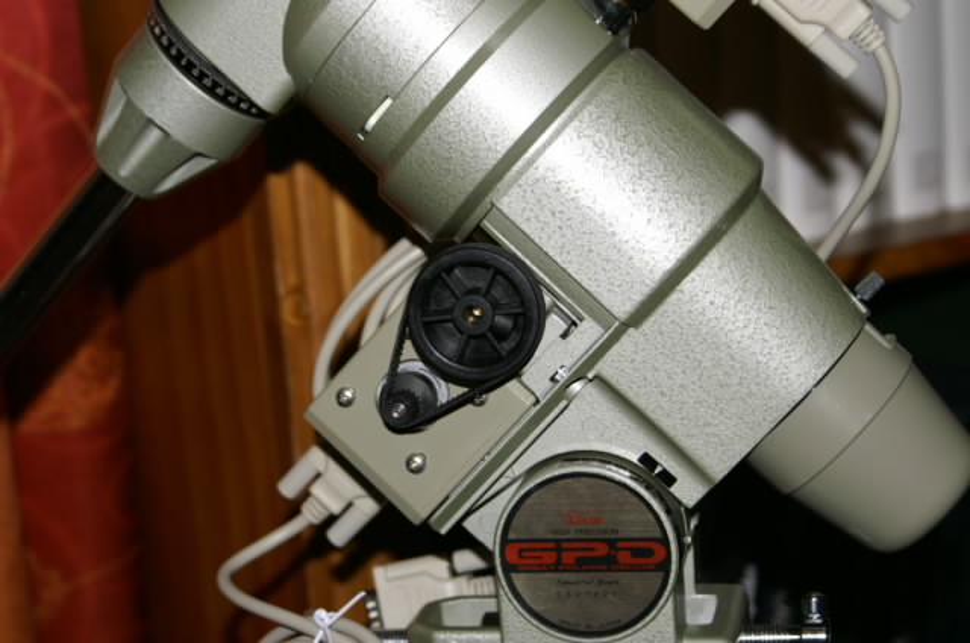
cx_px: 485
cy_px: 322
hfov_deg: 27.0
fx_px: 2017
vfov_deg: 18.1
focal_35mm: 75
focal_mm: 50
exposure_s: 1/100
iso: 400
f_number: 5.6
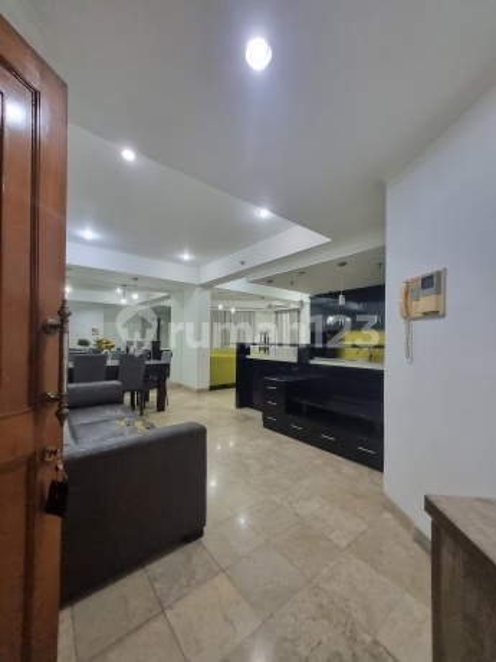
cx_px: 248
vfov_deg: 106.2
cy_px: 331
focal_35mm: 13
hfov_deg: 89.9
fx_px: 248
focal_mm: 1.74
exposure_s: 1/50
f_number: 2.2
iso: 320
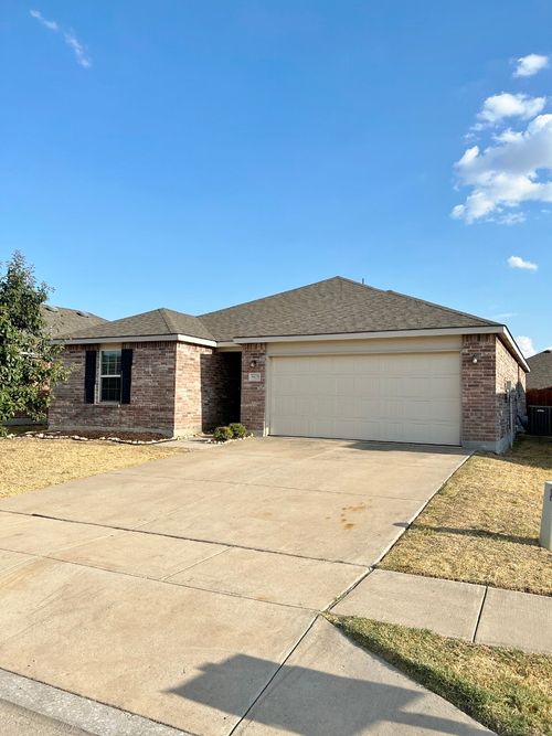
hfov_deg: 53.0
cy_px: 368
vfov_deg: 67.3
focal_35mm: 26
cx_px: 276
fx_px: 553
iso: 50
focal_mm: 5.7
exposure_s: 1/3968
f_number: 1.5
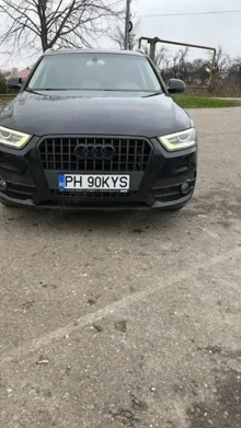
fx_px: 329
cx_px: 92
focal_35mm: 29
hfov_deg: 39.9
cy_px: 215
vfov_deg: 66.1
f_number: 1.6
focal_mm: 5.96
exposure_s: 1/224
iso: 40
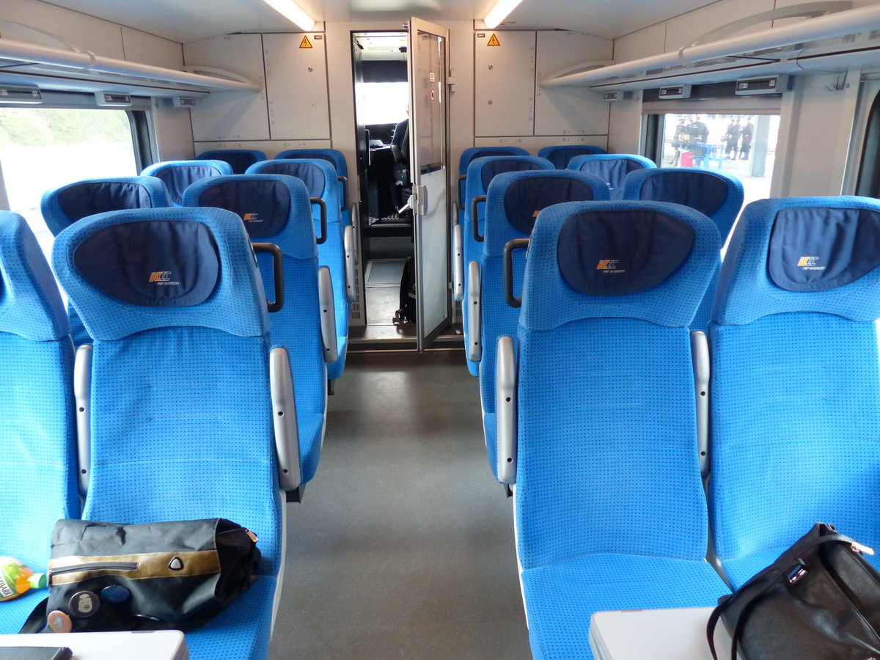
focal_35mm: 25
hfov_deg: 69.4
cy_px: 330
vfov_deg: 54.9
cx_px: 440
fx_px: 636
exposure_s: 1/40
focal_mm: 4.5
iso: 400
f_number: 2.8
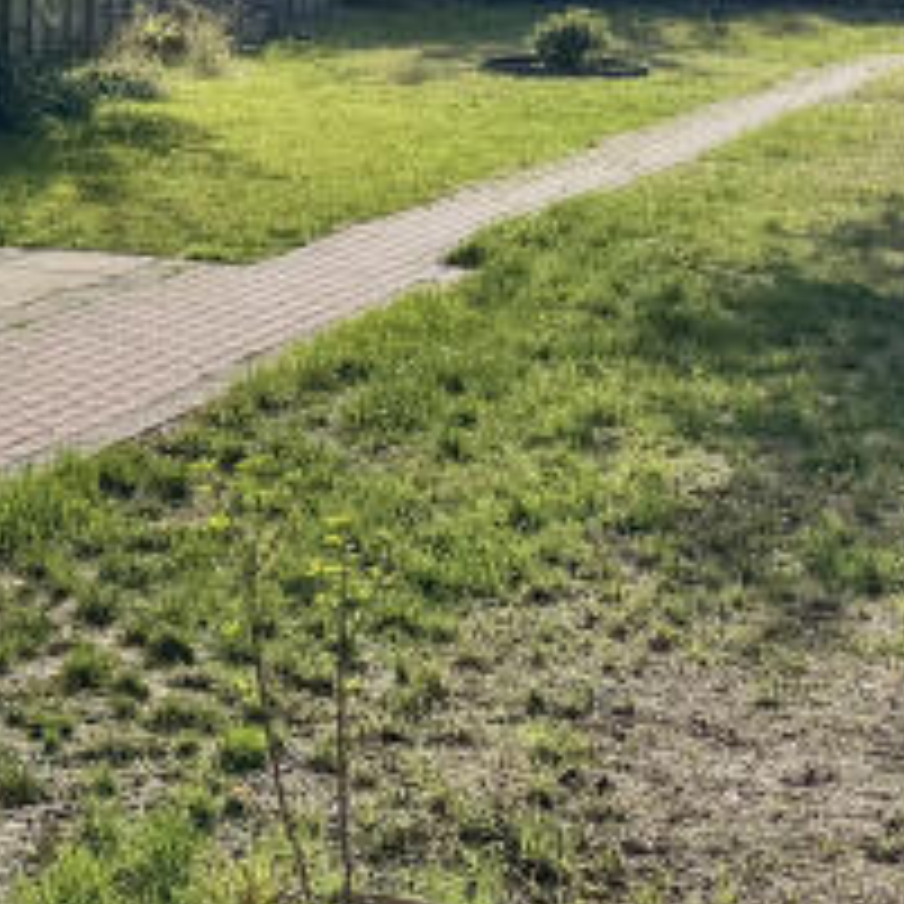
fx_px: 3191
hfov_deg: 15.2
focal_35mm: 108
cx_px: -333
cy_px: -4
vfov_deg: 15.8
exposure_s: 1/6410
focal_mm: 6.76
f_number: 1.78
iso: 80
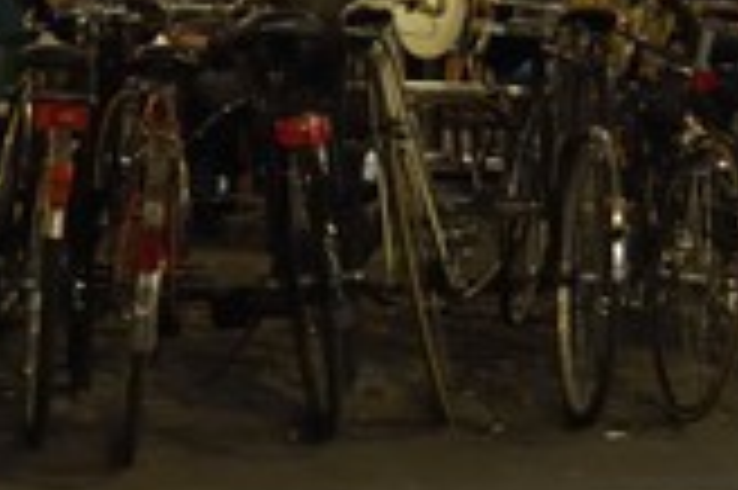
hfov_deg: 26.3
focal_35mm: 77
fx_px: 1577
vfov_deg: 17.1
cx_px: 310
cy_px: -45
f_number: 4
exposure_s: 1/3.33
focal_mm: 20
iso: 400
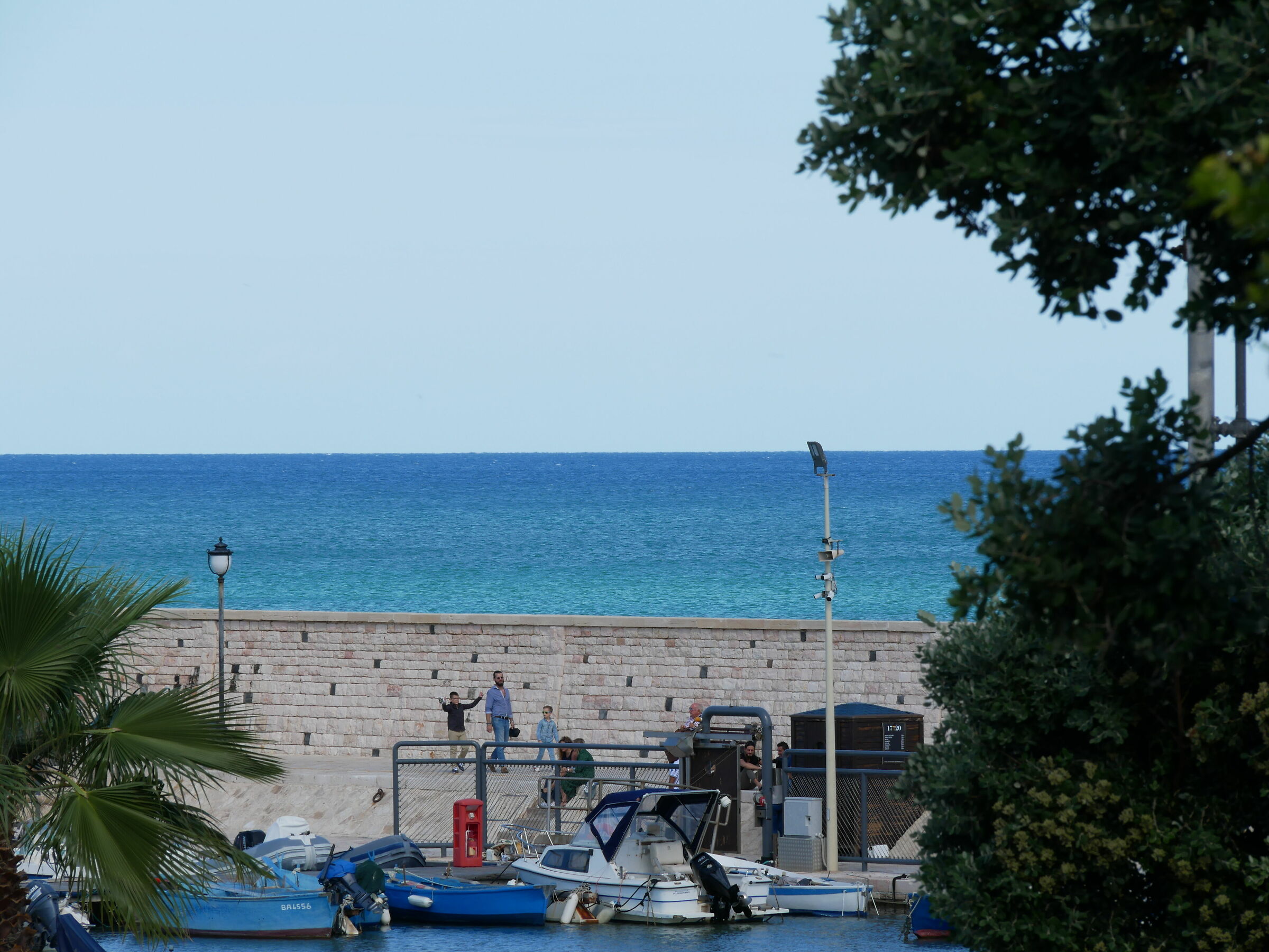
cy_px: 476
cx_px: 634
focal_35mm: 280
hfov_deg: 7.1
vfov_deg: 5.3
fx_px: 10269
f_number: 13
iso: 200
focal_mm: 140
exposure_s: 1/160
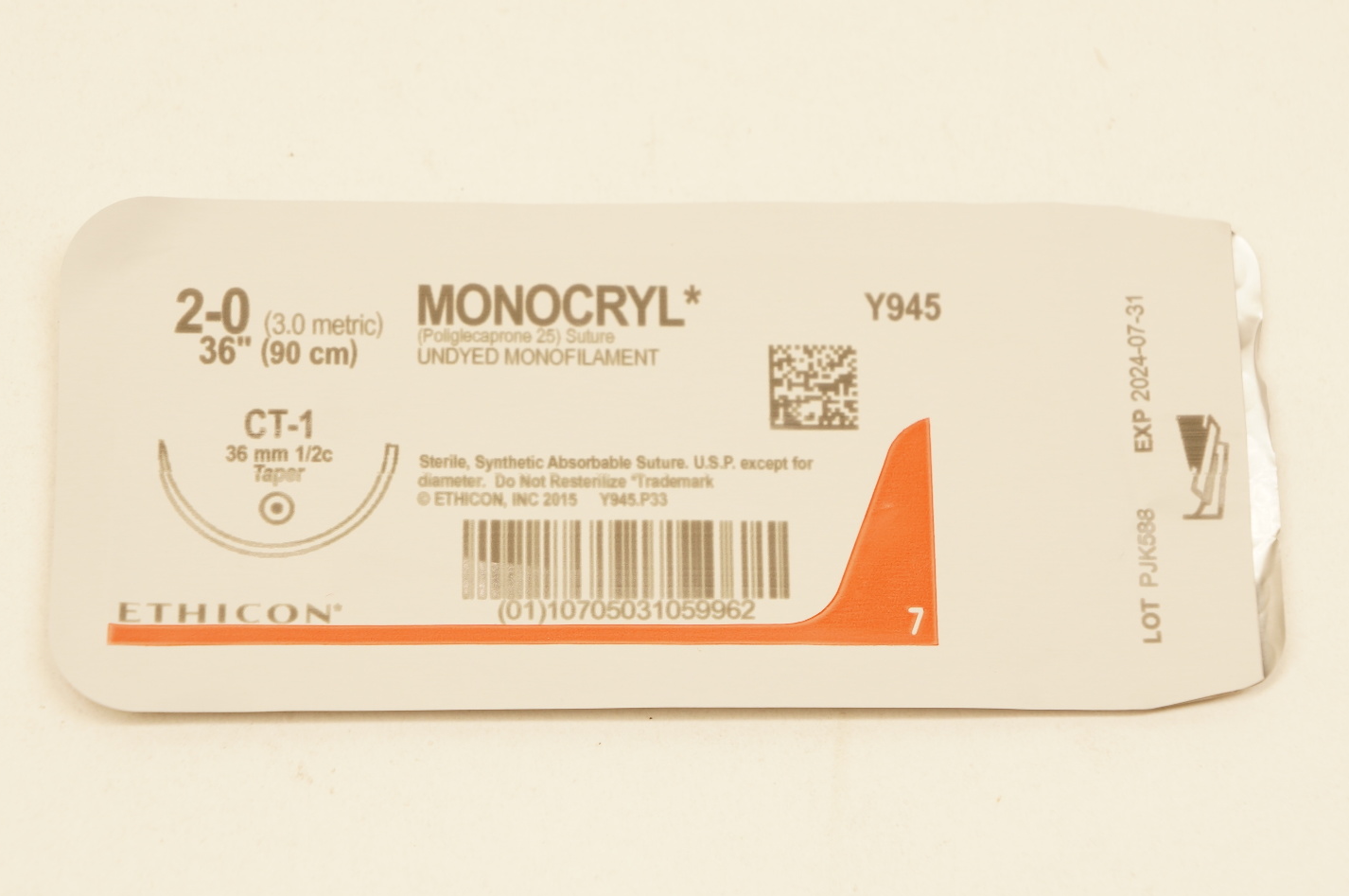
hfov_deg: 22.0
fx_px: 3464
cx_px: 652
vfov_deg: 14.7
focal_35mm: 93
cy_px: 465
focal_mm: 55
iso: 400
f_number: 6.3
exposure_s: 1/60
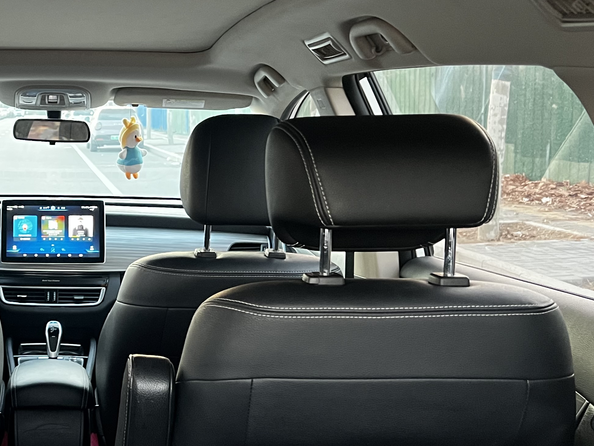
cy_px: 201
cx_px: 44
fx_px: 927
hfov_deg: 33.4
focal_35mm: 54
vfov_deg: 27.0
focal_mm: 5.7
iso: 500
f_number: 1.5
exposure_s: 1/50
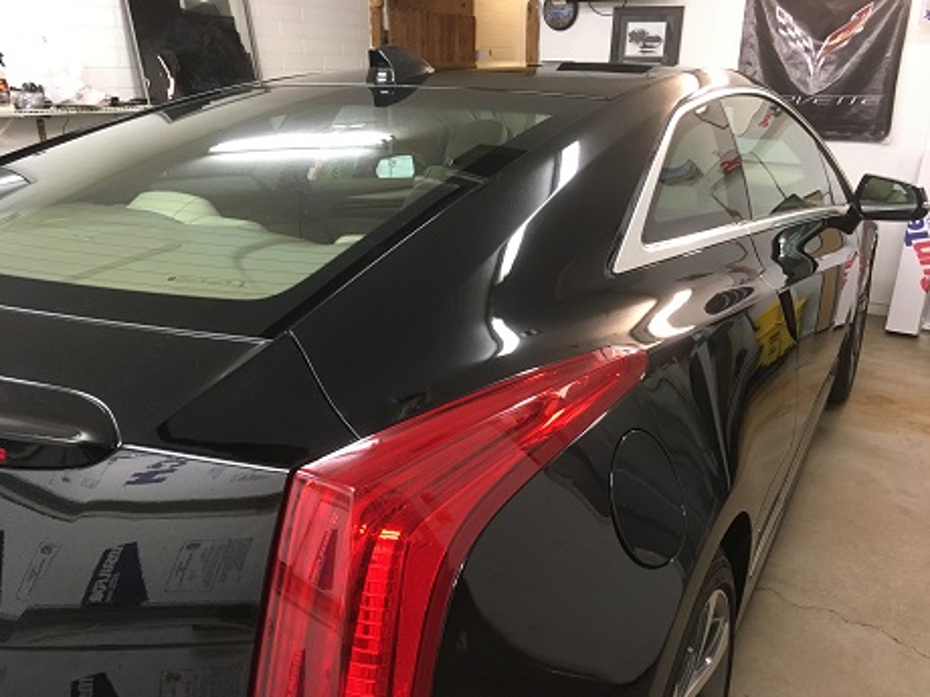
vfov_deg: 48.2
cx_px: 465
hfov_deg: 61.7
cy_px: 348
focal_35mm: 29
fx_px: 779
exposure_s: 1/30
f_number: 2.2
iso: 125
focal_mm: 4.15
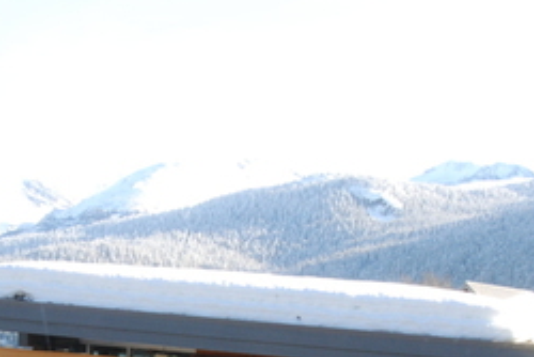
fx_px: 1935
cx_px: 164
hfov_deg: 15.7
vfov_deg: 10.4
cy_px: 368
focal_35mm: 130
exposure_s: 1/25
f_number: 18
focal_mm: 31
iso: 250
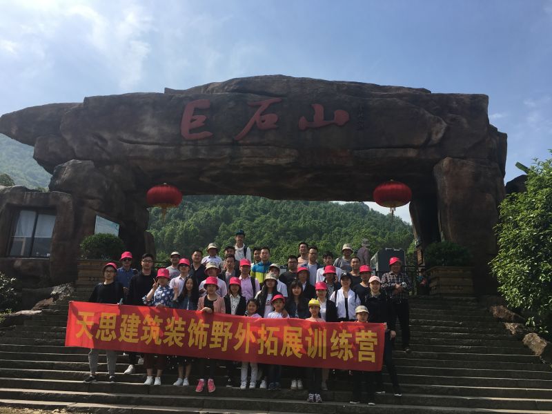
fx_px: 462
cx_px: 276
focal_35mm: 29
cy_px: 207
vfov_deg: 48.2
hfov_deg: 61.7
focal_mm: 4.15
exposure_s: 1/1479
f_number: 2.2
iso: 25
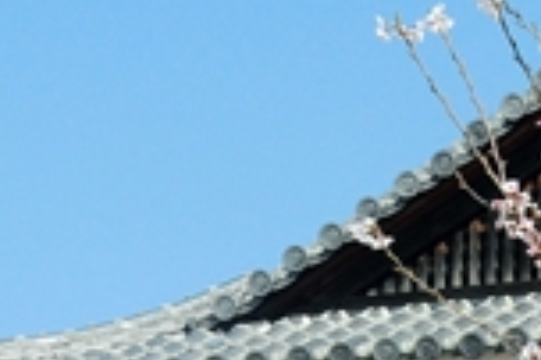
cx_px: 459
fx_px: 3798
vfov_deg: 5.4
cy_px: 515
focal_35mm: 253
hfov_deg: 8.1
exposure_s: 1/500
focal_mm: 32
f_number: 11
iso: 400
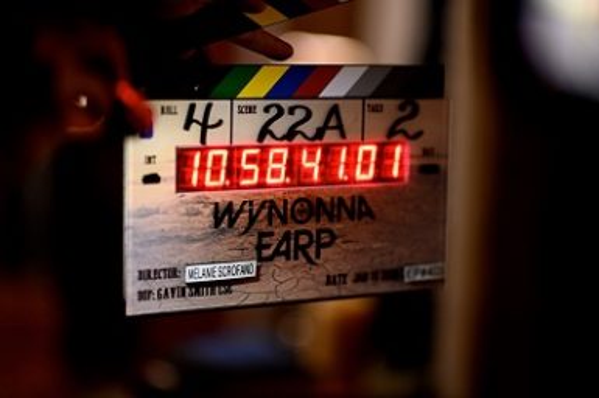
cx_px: 300
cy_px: 199
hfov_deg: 23.9
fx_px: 1413
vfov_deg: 16.0
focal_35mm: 85
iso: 2500
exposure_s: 1/200
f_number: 1.4
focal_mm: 85
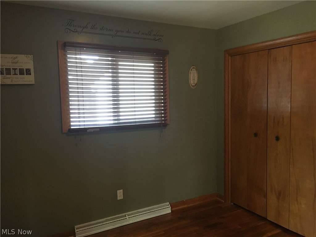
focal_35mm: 29
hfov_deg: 61.7
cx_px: 158
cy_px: 118
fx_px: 265
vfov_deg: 48.2
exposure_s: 1/30
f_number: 2.2
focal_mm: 4.15
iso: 200
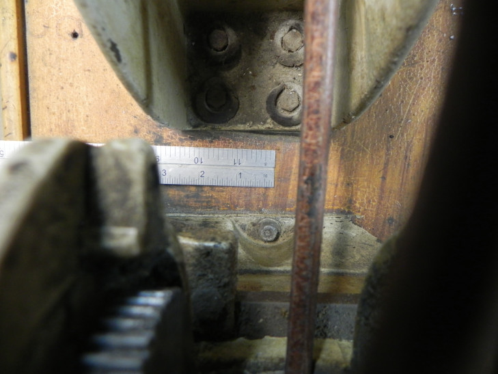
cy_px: 187
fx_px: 374
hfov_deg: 67.3
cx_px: 249
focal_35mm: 26
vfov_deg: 53.1
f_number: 2.8
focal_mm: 4.6
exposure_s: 1/9.8
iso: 400
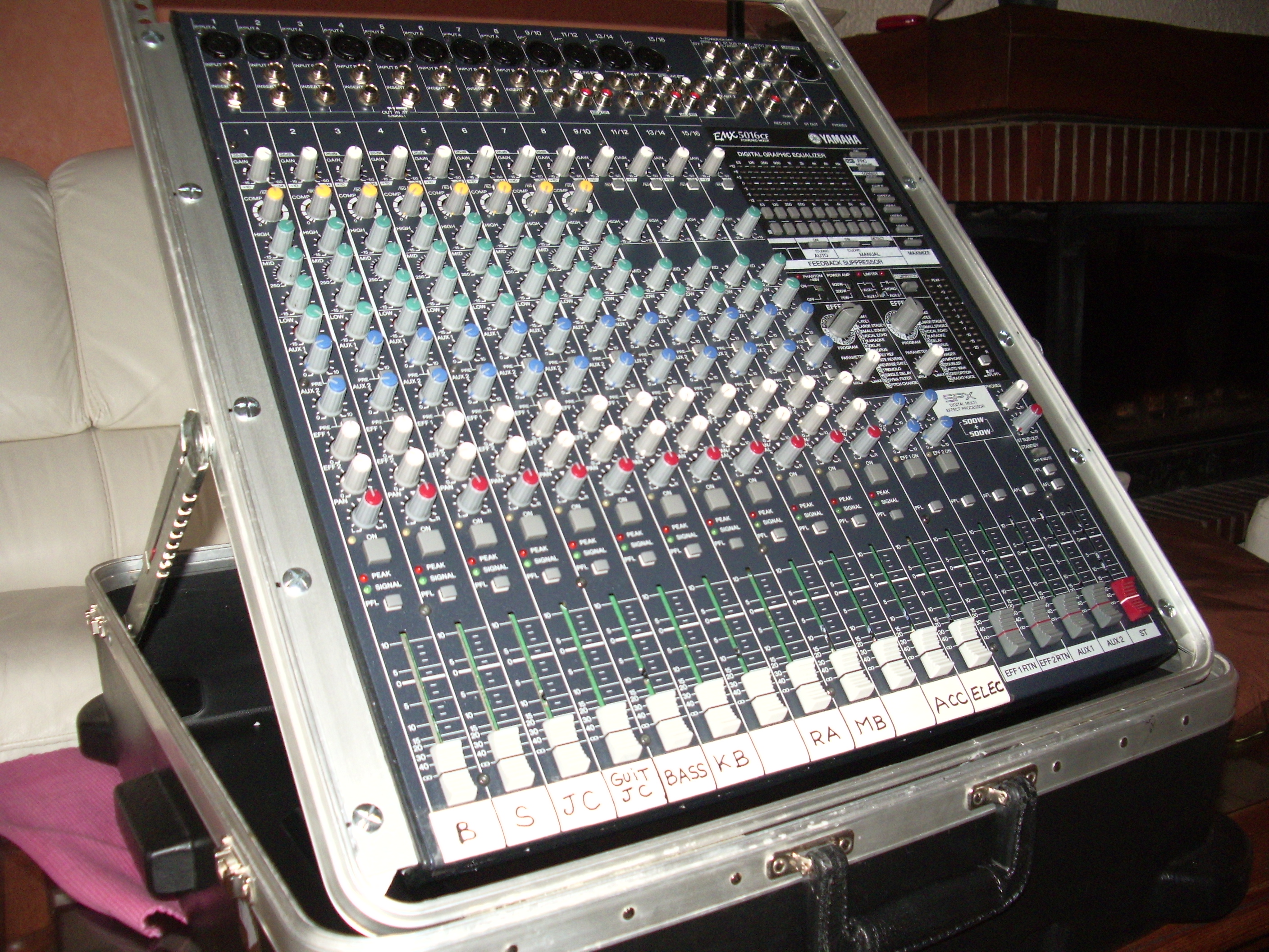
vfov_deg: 40.7
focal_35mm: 35
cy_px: 476
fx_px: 1283
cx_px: 634
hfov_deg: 52.6
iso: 160
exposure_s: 1/40
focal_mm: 5.8
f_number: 2.6
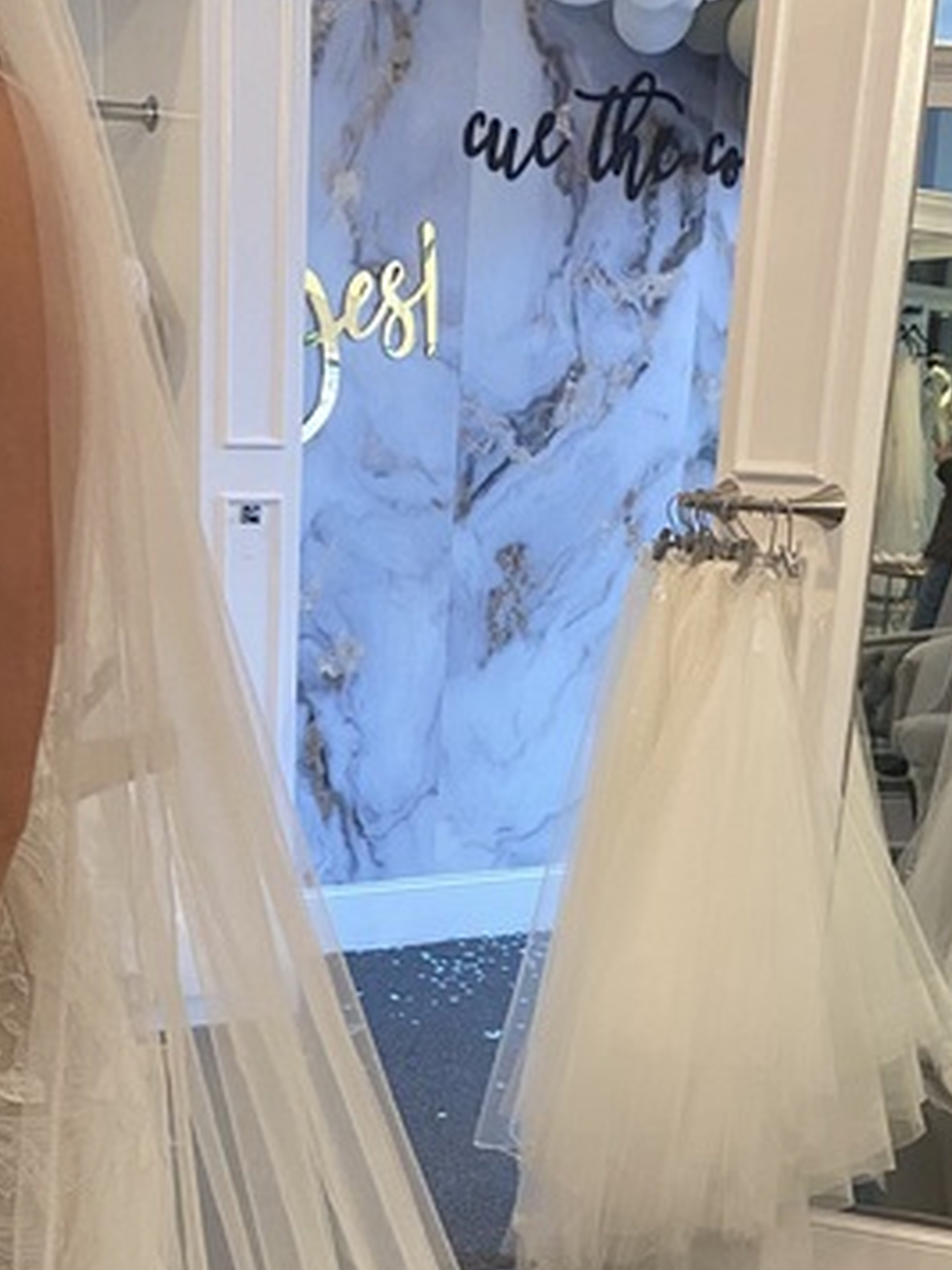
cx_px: 280
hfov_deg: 25.5
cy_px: 1249
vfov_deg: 31.4
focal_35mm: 57
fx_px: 2090
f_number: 1.8
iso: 160
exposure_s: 1/60
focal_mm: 4.25
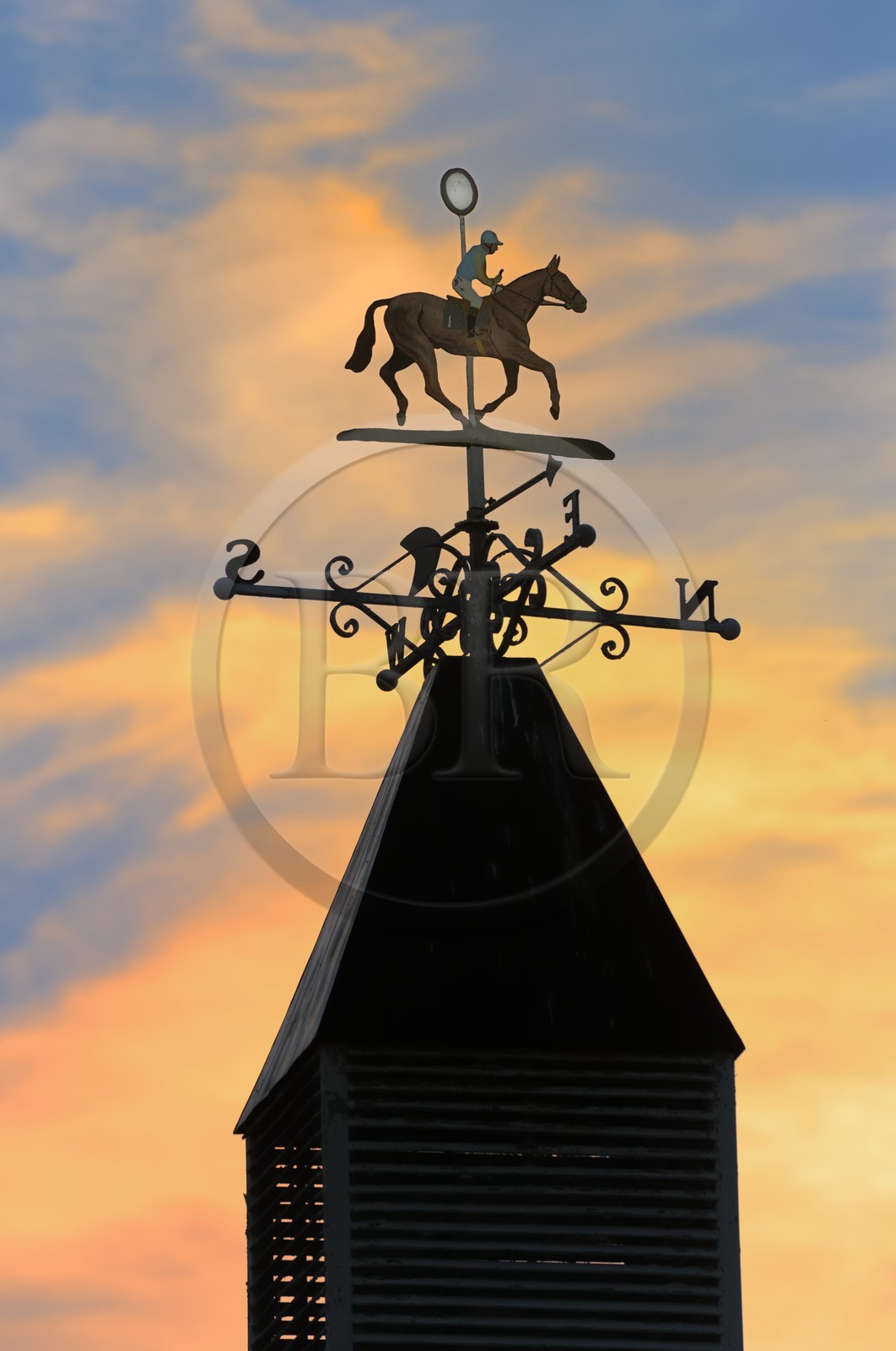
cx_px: 448
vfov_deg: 6.9
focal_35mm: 300
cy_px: 676
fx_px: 11233
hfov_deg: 4.6
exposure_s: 1/320
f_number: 5.6
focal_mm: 200
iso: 100
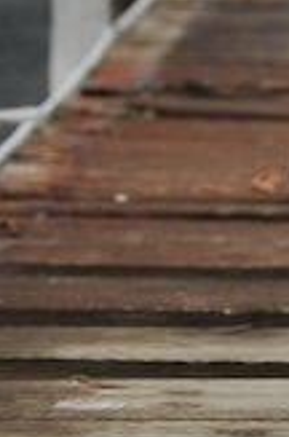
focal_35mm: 645
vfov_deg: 3.2
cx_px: 800
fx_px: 7799
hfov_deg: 2.1
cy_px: -359
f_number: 6.3
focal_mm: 105
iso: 200
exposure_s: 1/640
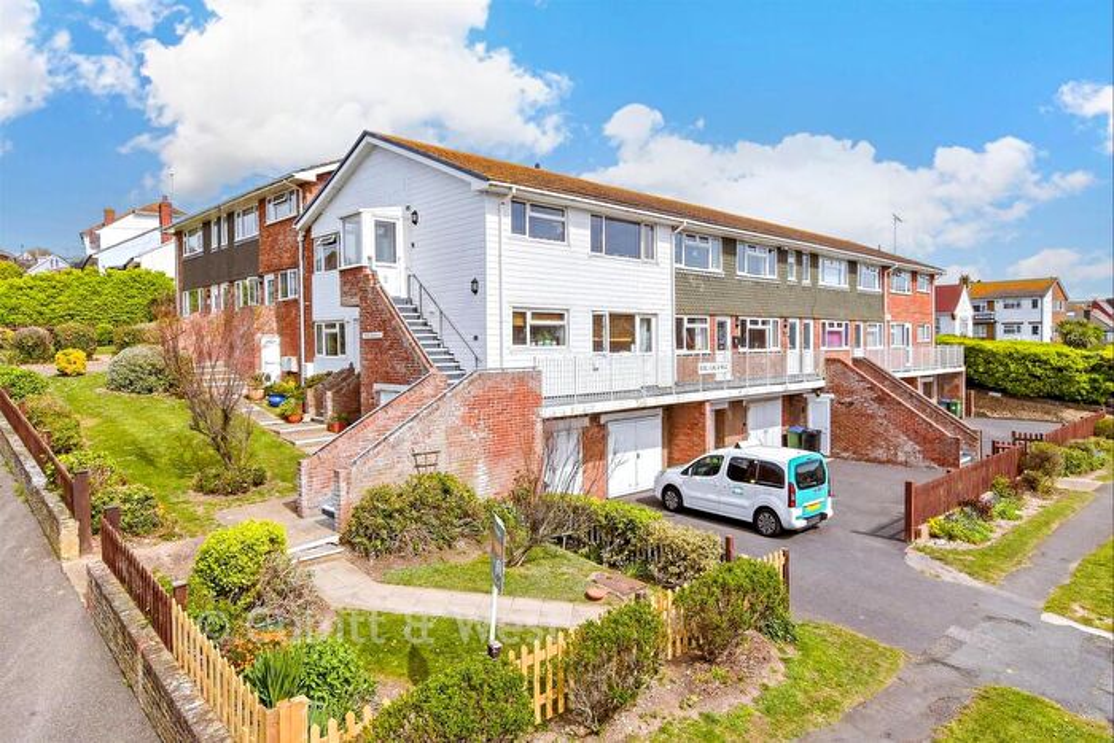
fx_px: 588
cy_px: 372
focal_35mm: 19
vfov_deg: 64.6
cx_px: 557
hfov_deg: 86.9
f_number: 8
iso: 200
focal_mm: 13
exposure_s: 1/800
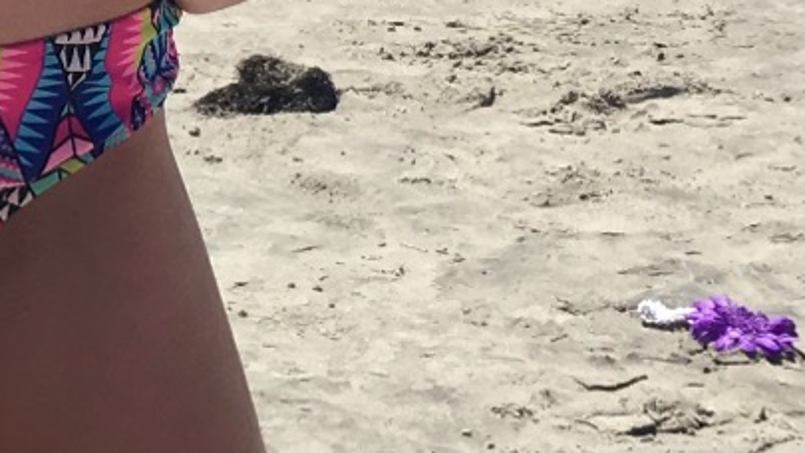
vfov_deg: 7.2
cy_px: -713
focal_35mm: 156
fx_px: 3331
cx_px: -362
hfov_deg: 13.1
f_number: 2.2
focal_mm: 4.15
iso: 25
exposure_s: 1/1748
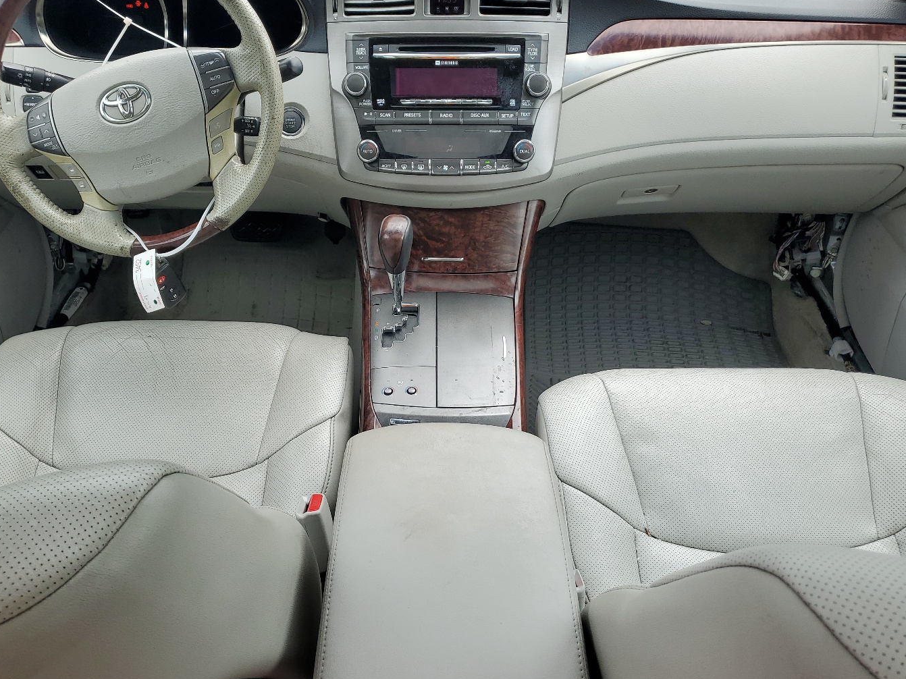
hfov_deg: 58.2
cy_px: 324
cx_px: 402
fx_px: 811
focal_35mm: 31
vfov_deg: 45.4
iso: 50
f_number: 1.5
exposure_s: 1/625
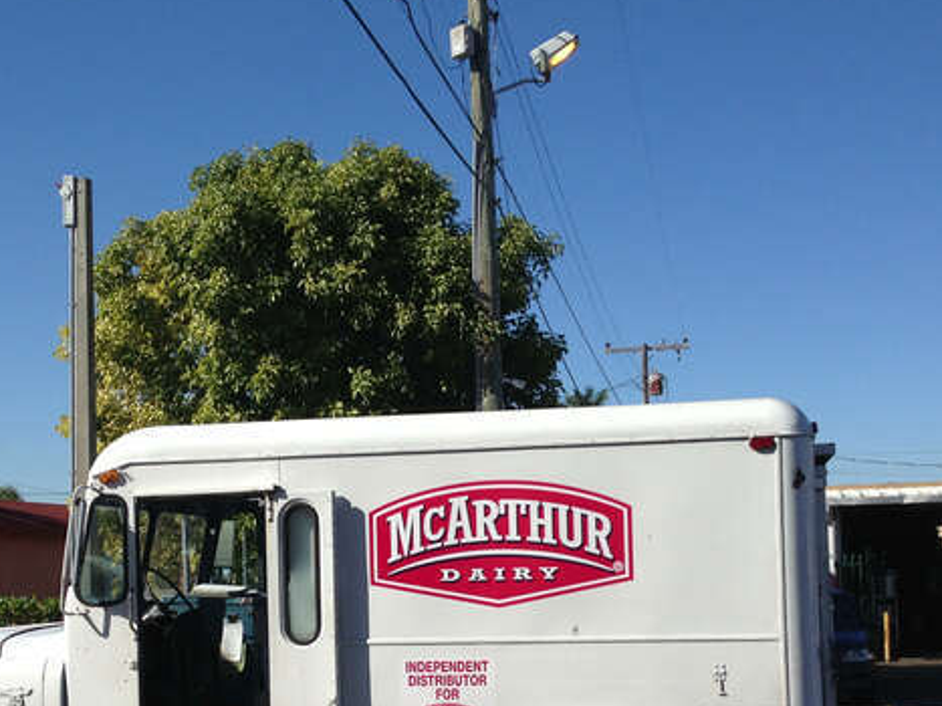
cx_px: 403
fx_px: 1632
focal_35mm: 60
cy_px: 559
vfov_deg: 24.1
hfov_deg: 32.1
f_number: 2.4
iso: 50
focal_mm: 4.28
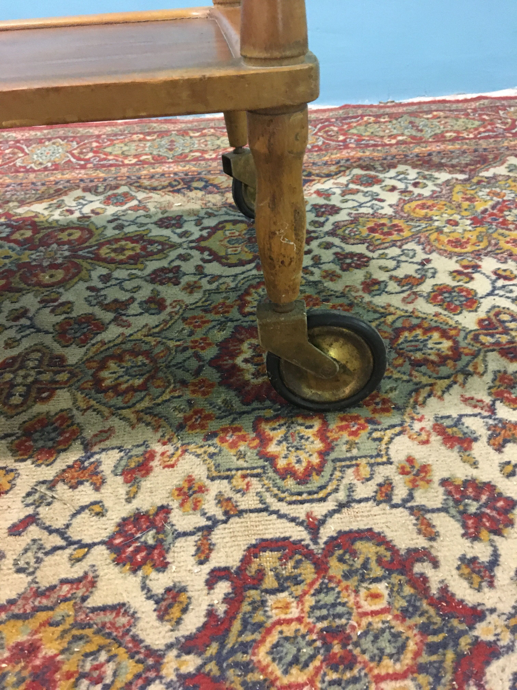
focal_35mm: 29
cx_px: 258
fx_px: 577
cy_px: 345
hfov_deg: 48.2
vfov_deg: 61.7
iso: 250
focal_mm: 4.15
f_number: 2.2
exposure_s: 1/17
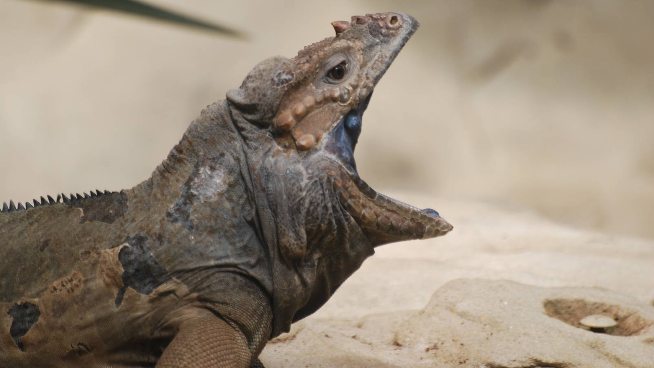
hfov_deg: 4.6
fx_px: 8202
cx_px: 327
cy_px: 154
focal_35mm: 473
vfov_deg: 2.6
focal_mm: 300
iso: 250
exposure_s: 1/500
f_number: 5.6
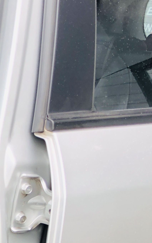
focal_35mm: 88
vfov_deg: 23.2
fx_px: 583
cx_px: -200
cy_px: 201
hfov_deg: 12.2
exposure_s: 1/120
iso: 25
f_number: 1.8
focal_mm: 3.99
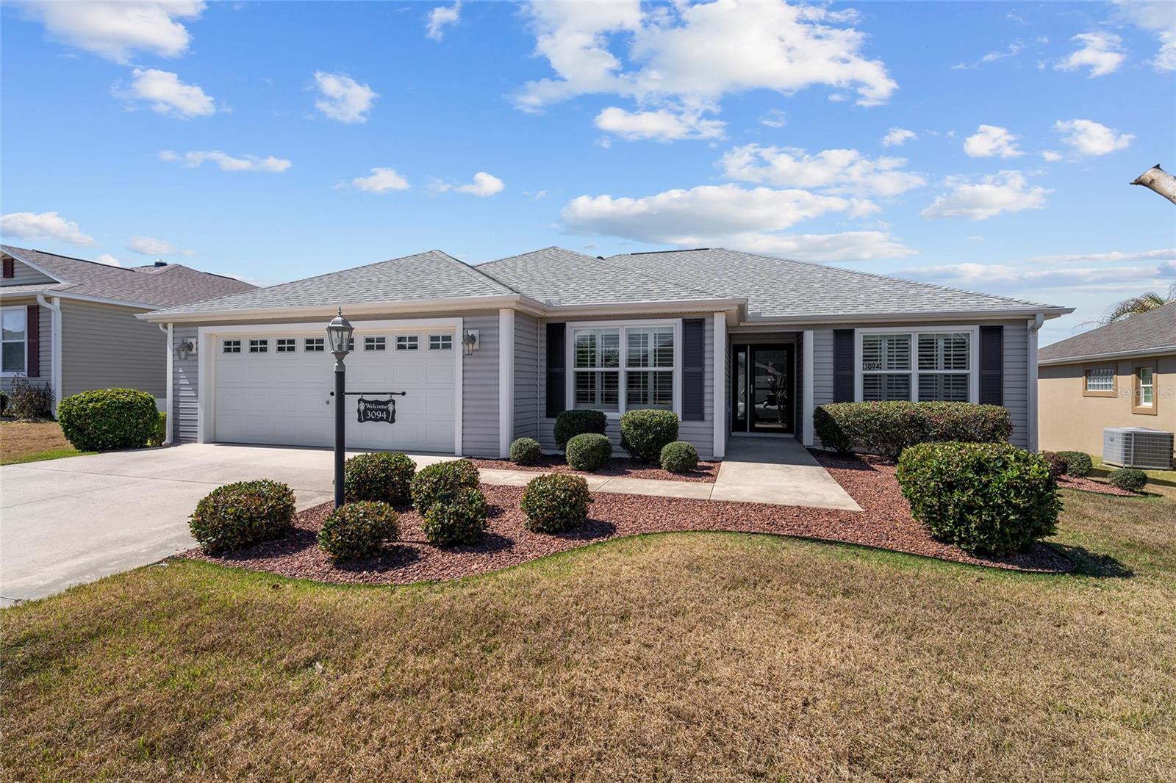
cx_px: 588
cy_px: 392
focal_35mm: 16
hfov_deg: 96.7
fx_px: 523
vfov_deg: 73.7
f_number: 8
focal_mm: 16
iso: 320
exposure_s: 1/800
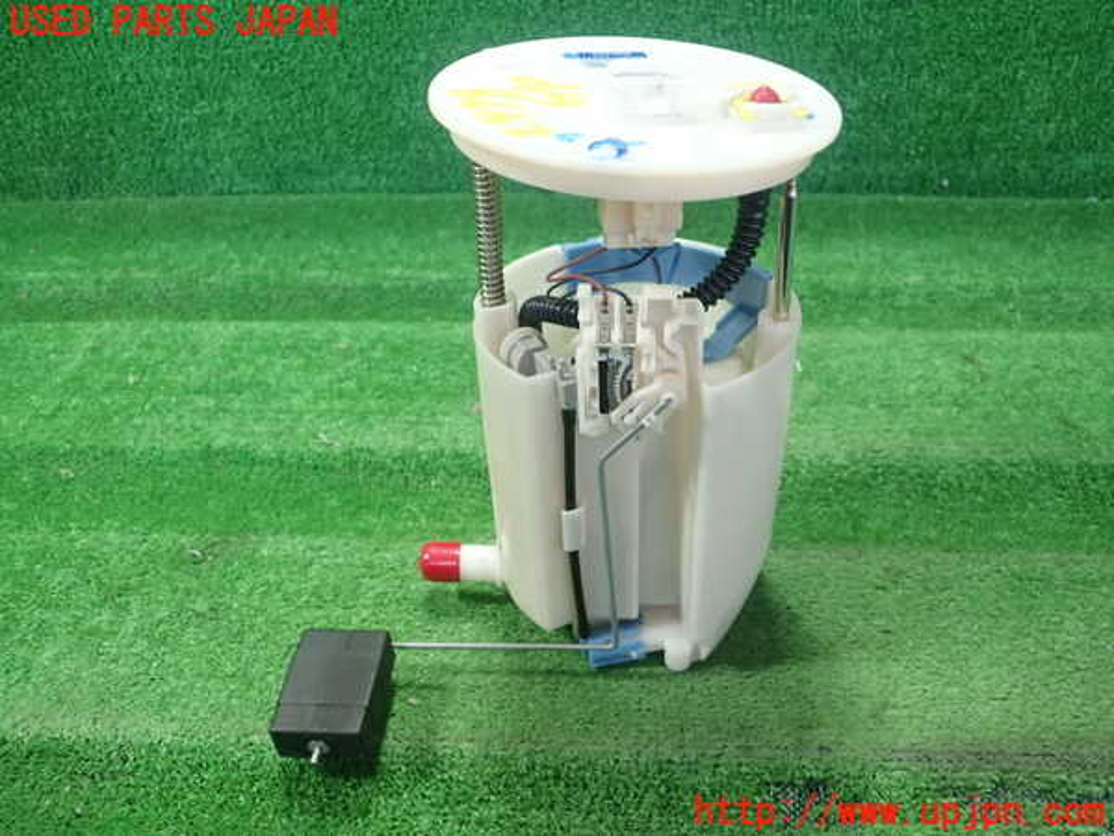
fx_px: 965
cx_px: 557
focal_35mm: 30
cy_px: 418
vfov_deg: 46.8
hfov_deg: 60.0
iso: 400
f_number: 2.3
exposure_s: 1/125
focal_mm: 5.5
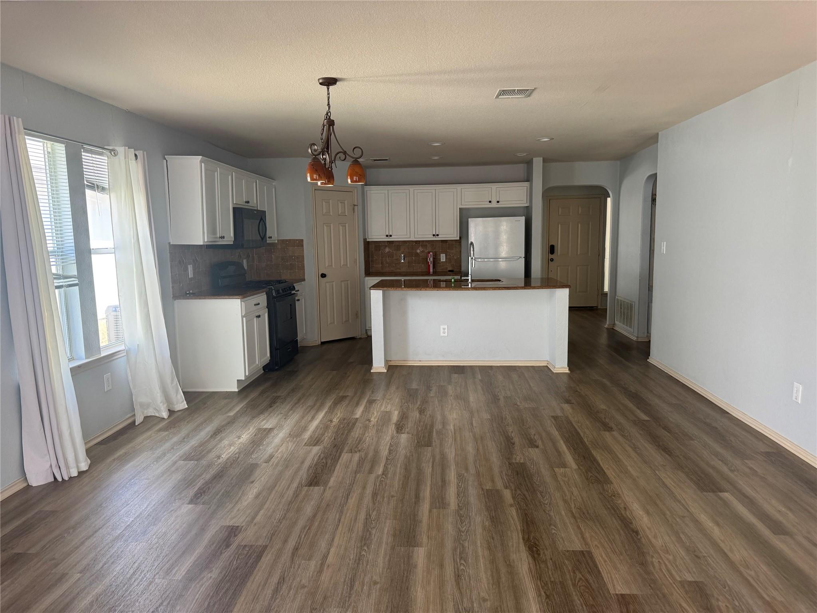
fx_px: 566
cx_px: 408
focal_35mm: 24
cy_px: 306
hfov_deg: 71.6
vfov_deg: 56.8
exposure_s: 1/99
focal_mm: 6.76
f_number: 1.78
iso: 200
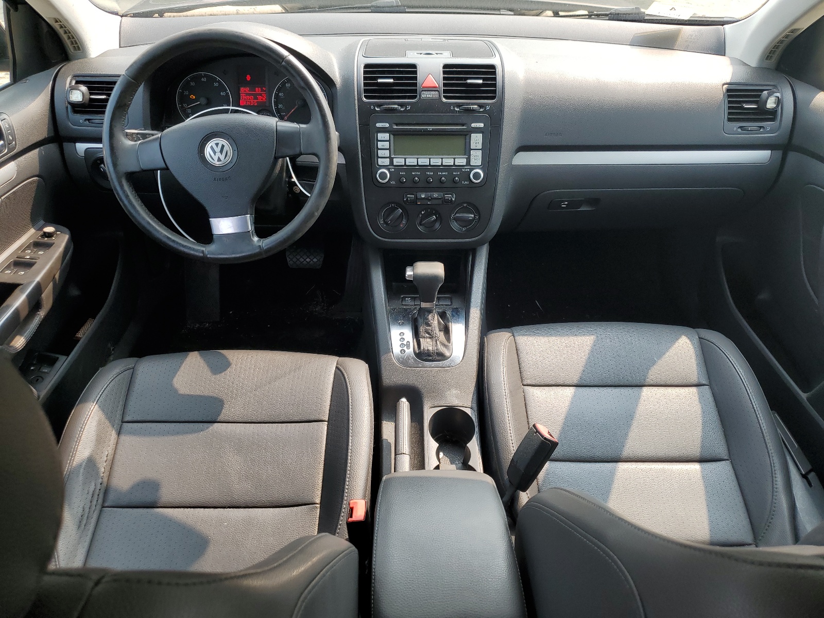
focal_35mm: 26
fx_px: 619
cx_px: 412
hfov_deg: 67.3
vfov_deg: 53.1
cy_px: 309
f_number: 1.5
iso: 50
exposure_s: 1/417
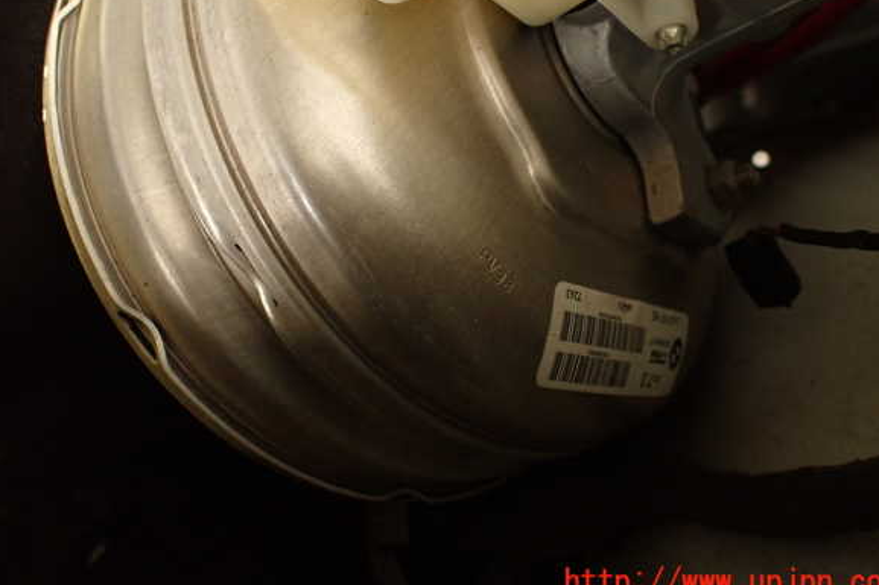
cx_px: 452
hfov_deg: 67.4
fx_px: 659
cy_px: 260
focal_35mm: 27
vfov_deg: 47.8
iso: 500
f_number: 2
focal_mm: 4.5
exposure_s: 1/30
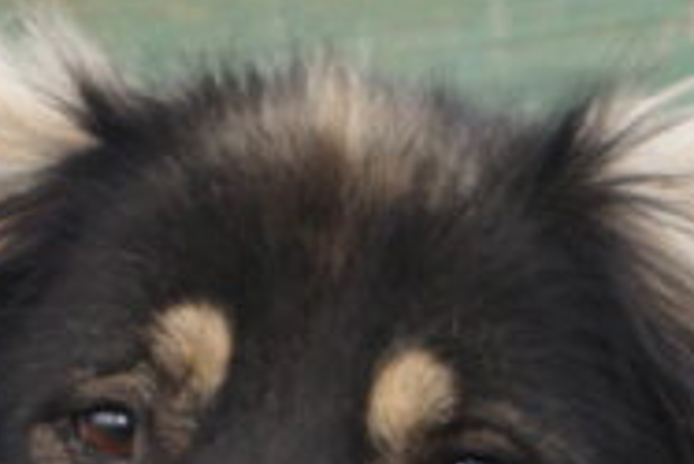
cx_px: 401
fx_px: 6968
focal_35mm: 361
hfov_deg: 5.7
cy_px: 635
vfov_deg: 3.8
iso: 250
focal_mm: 55
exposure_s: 1/160
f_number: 5.6
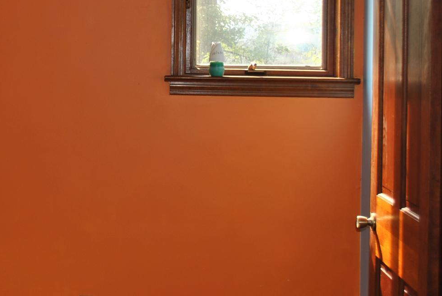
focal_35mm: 82
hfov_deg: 24.0
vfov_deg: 16.6
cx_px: 42
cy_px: 49
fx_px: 1008
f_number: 4.2
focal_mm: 26
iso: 100
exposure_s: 1/160
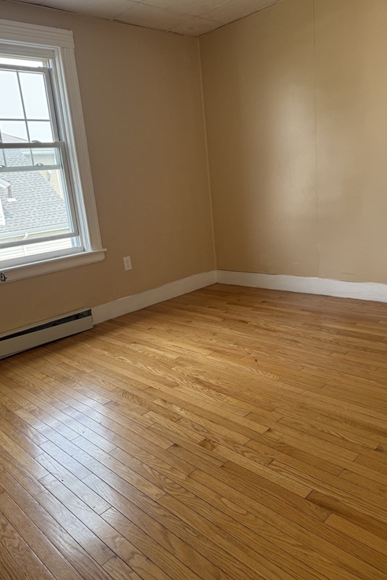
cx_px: 175
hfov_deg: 49.5
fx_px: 419
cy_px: 289
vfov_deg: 69.4
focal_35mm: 26
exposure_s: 1/234
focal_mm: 6.76
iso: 100
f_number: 1.78
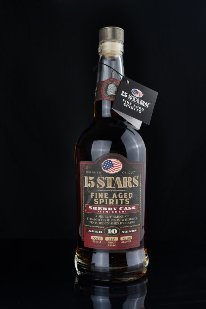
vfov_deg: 47.4
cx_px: 103
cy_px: 154
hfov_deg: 32.6
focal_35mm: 41
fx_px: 352
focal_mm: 41
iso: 400
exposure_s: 1/10
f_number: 13
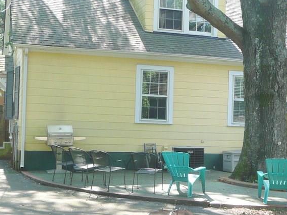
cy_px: 129
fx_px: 531
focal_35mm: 64
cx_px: 178
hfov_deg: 30.2
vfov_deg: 22.9
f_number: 3.4
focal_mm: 4.9
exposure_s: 1/80
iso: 100
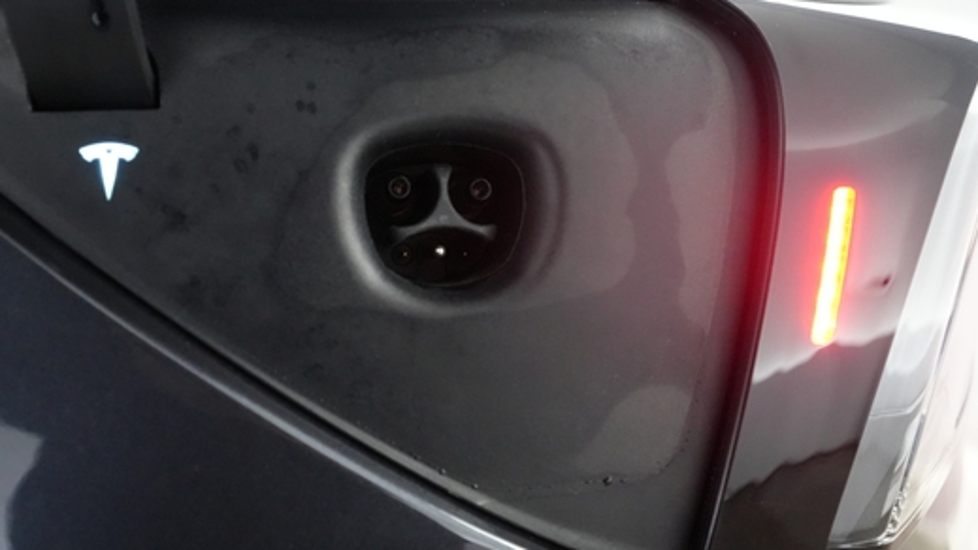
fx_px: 804
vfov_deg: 37.6
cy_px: 209
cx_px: 426
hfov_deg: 62.4
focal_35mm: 31
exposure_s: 1/160
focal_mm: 24
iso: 10000
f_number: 4
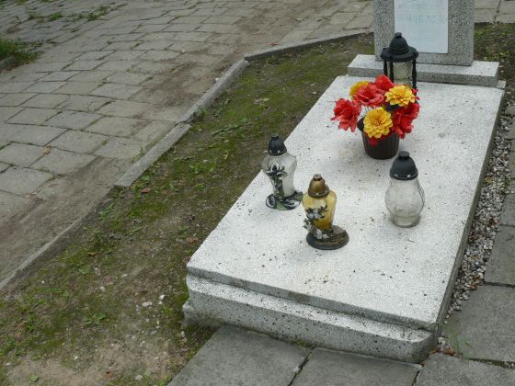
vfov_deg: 35.9
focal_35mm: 40
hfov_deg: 46.7
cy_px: 171
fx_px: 595
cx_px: 280
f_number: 5.6
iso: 100
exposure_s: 1/320
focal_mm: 7.4
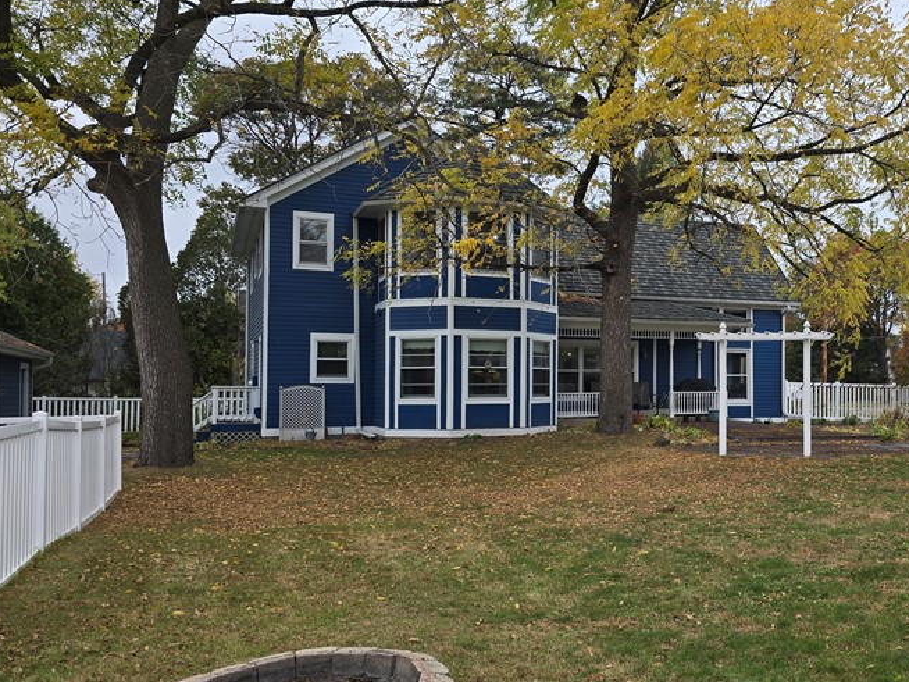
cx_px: 705
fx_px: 946
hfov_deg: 48.9
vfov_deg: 39.6
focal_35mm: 36
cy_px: 372
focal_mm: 6.3
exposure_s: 1/180
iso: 25
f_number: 1.7
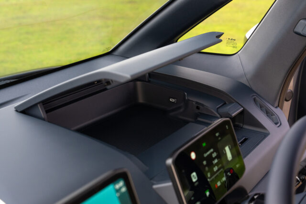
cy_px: 102
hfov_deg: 38.2
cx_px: 153
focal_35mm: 52
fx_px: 442
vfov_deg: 26.0
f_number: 5.6
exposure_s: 1/60
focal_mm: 52
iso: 1000
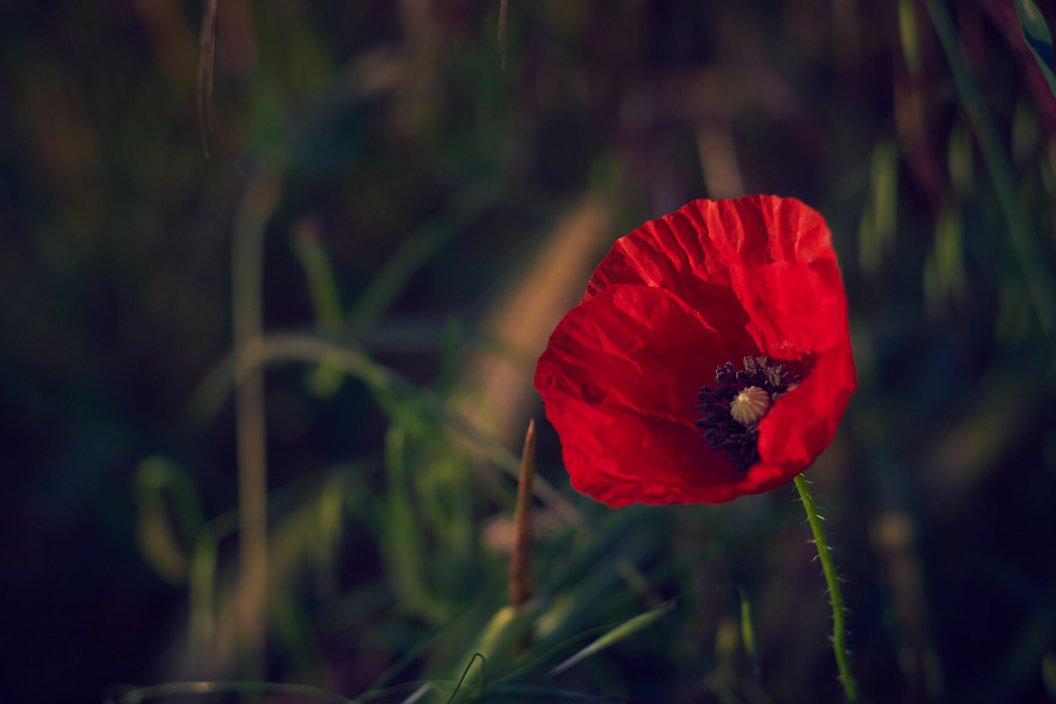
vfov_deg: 15.5
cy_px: 354
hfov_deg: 23.1
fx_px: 2581
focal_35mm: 88
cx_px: 524
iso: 400
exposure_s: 1/1250
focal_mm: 58
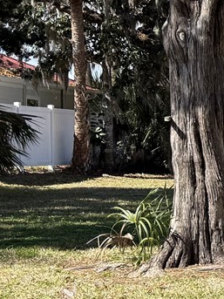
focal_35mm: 112
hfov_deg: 10.4
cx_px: 622
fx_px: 967
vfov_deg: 17.5
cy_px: 188
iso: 80
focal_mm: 6.76
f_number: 1.78
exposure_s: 1/2053
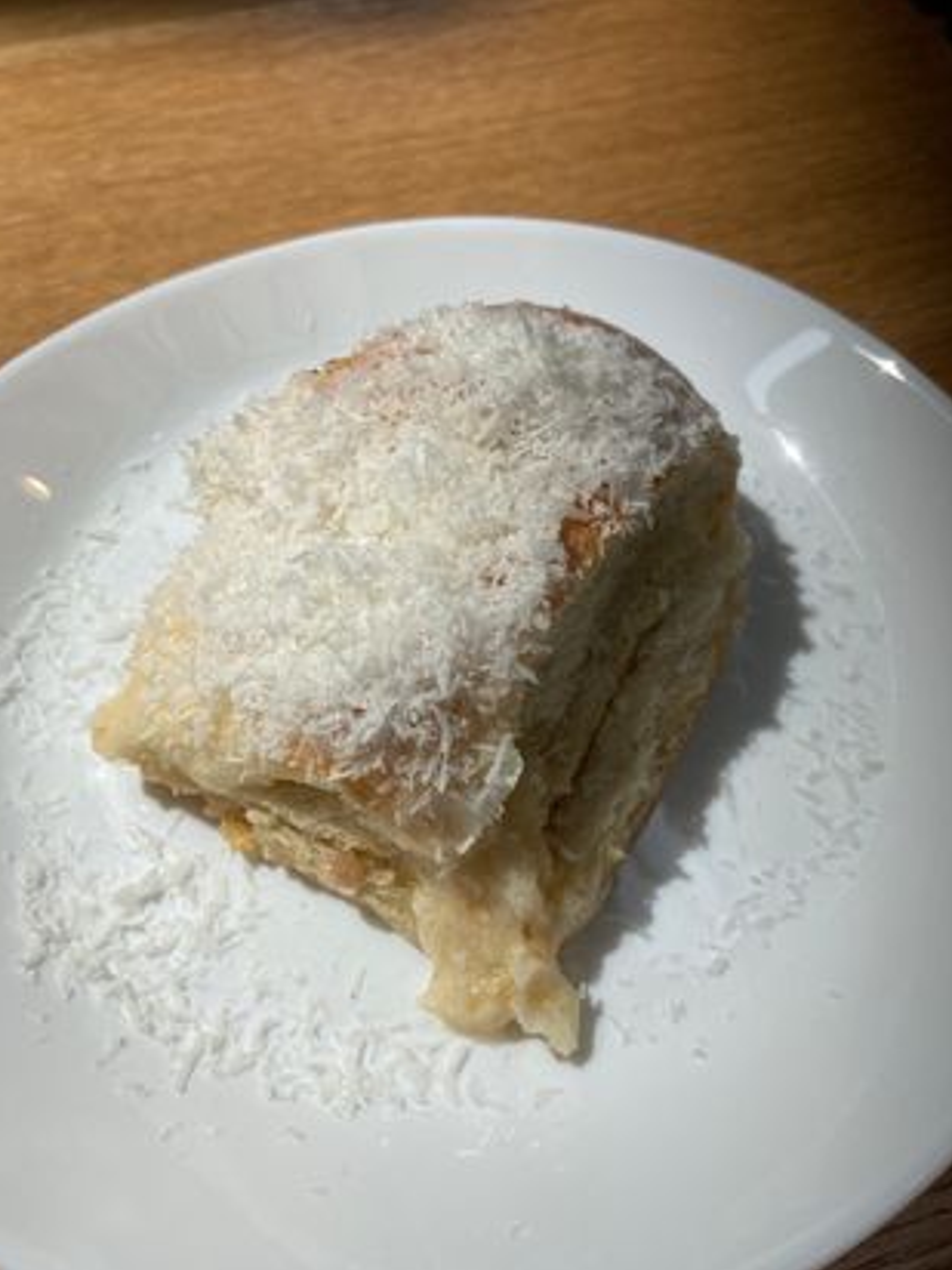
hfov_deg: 48.2
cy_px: 620
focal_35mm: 29
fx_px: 1063
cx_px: 465
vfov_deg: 61.7
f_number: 1.8
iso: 20
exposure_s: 1/1171
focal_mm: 3.99
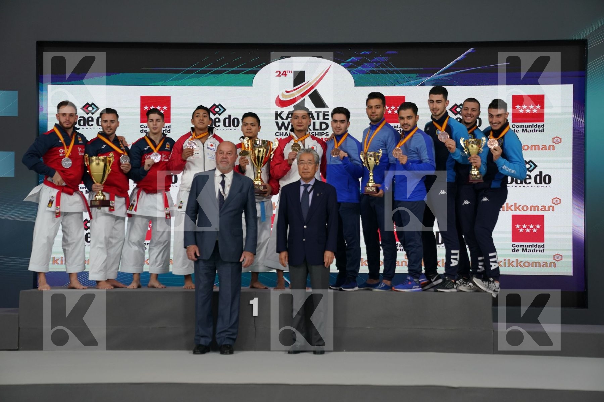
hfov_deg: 28.8
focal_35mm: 70
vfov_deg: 19.5
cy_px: 201
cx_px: 302
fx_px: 1174
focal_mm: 70
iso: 1250
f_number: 2.8
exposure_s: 1/250
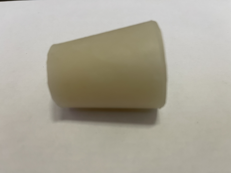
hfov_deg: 69.4
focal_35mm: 25
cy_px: 86
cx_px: 116
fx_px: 167
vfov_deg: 54.9
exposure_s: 1/50
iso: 80
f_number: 1.6
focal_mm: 5.1
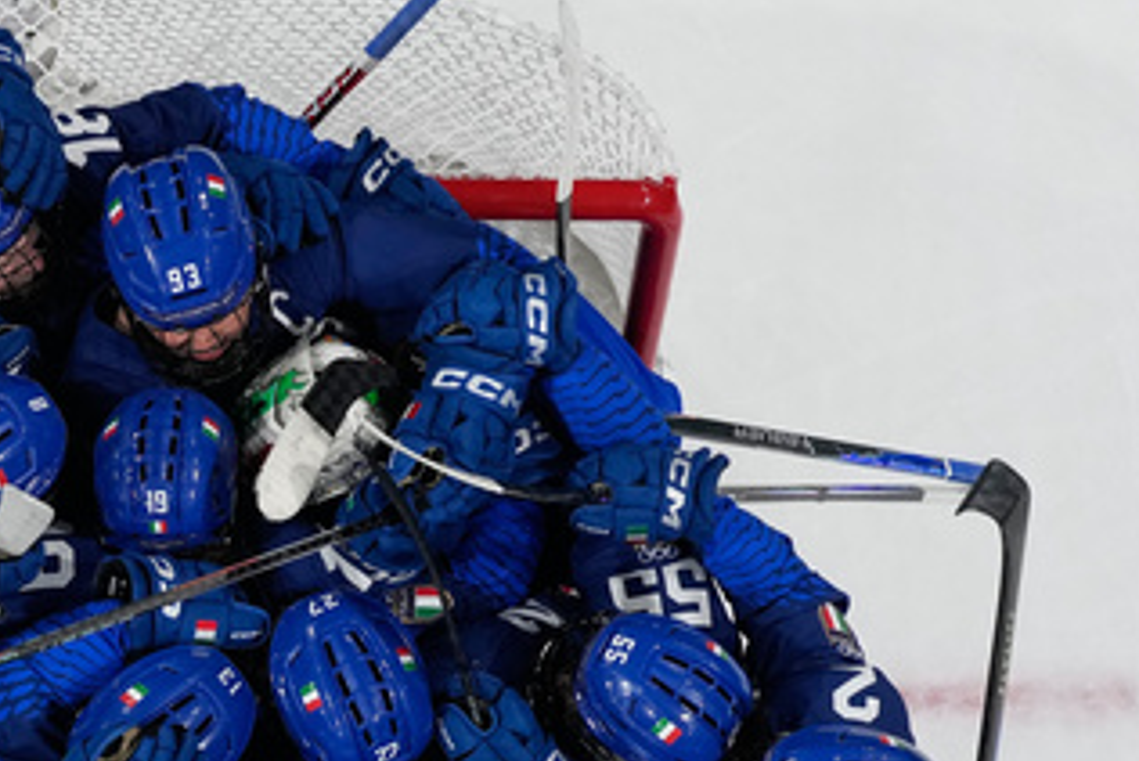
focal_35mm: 162
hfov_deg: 12.5
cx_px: 40
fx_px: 5128
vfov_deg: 8.3
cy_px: 1048
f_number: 3.2
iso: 1600
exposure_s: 1/2000
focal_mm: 50
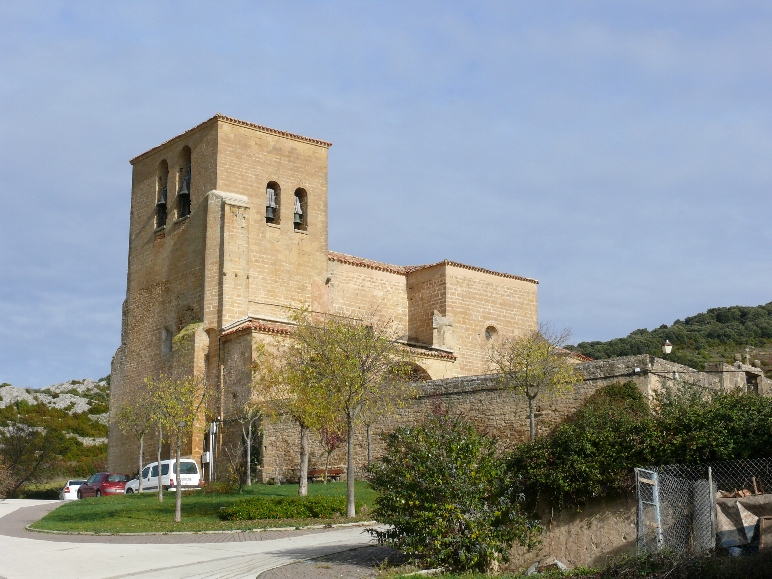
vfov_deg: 23.7
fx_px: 1383
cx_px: 386
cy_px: 290
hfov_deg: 31.2
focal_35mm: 62
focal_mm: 13
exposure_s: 1/250
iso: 100
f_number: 8
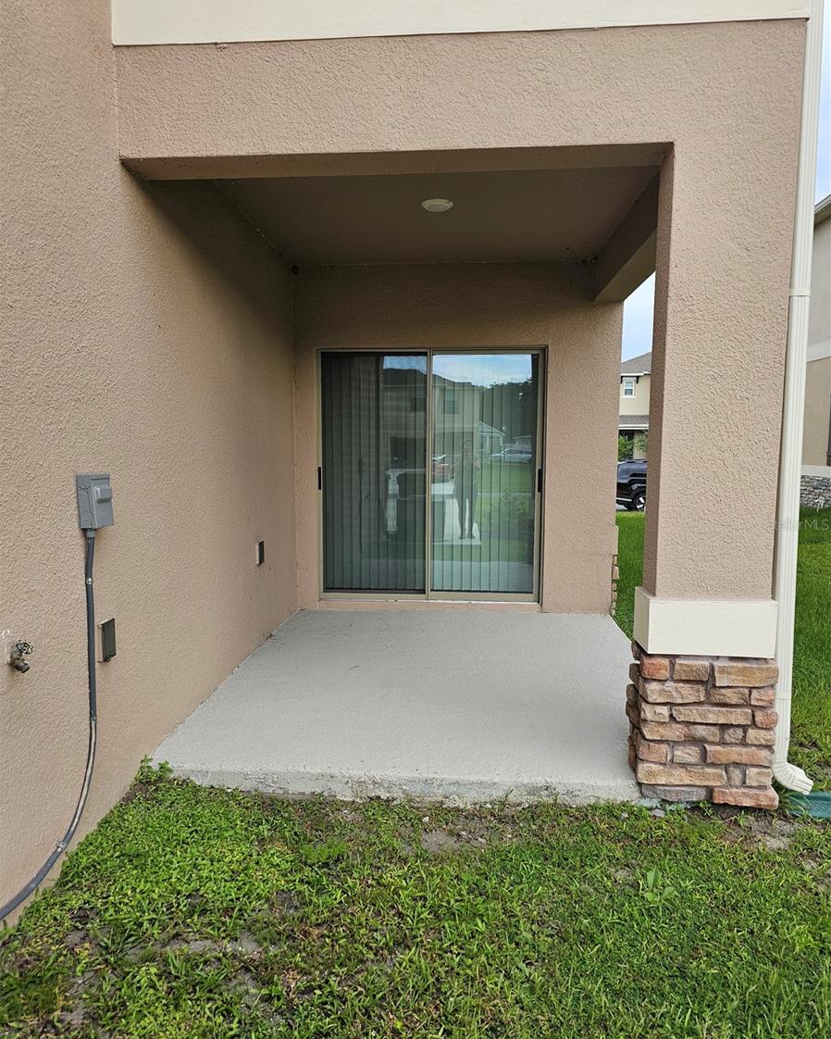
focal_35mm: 24
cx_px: 416
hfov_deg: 58.8
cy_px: 524
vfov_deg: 70.3
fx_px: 738
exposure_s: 1/218
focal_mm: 6.3
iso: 20
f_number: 1.7
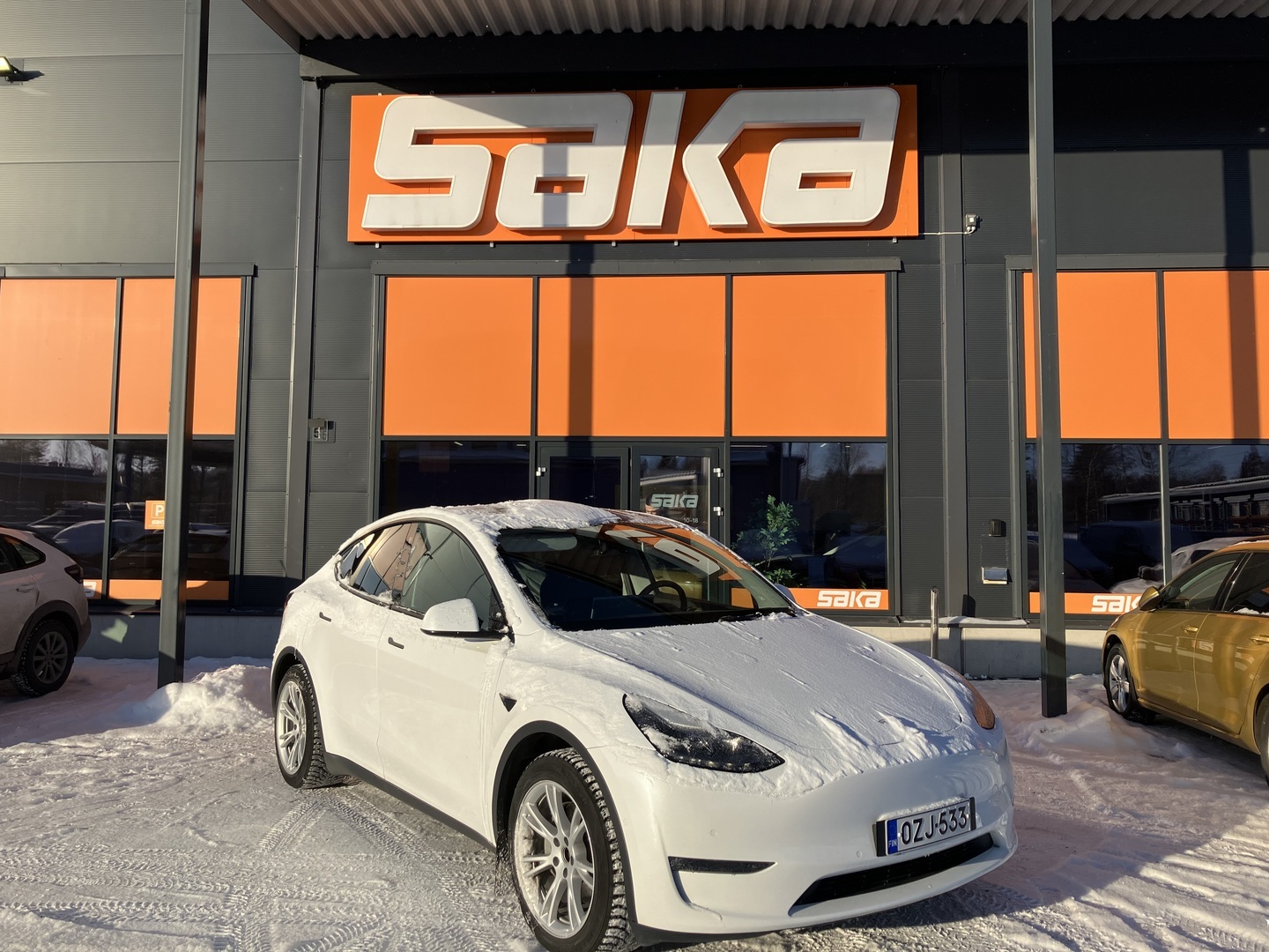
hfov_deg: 63.4
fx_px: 1026
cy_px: 476
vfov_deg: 49.7
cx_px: 634
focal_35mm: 28
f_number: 1.8
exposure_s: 1/2315
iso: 32
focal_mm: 3.99
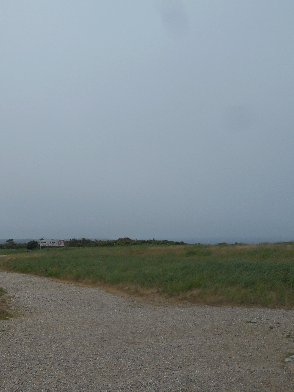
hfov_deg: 24.8
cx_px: 18
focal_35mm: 57
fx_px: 645
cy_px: 196
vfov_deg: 33.8
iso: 80
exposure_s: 1/200
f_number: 12.7
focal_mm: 6.9
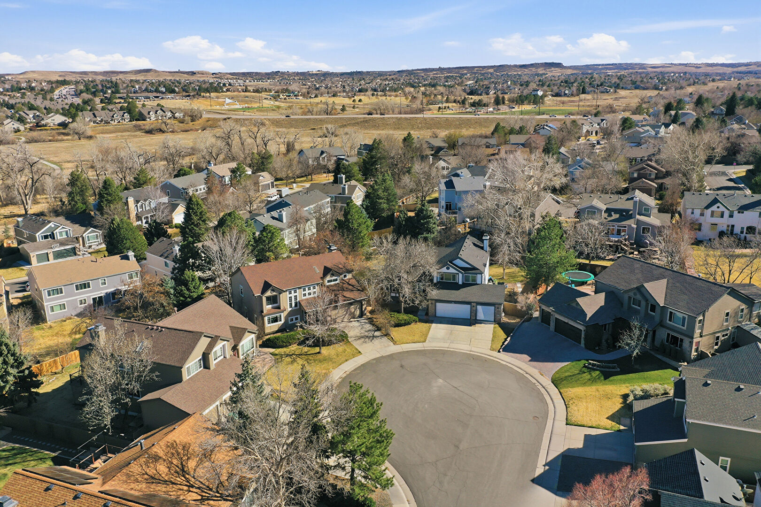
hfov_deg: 65.5
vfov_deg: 46.4
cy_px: 254
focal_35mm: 28
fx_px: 592
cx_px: 380
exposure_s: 1/640
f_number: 6.3
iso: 100
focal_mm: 10.3
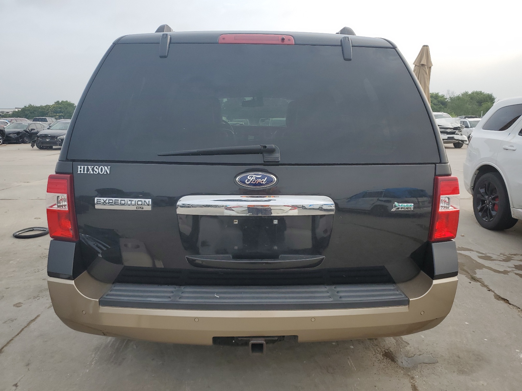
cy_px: 196
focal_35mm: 26
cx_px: 261
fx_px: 392
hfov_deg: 67.3
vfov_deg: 53.1
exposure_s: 1/714
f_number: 1.5
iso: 50
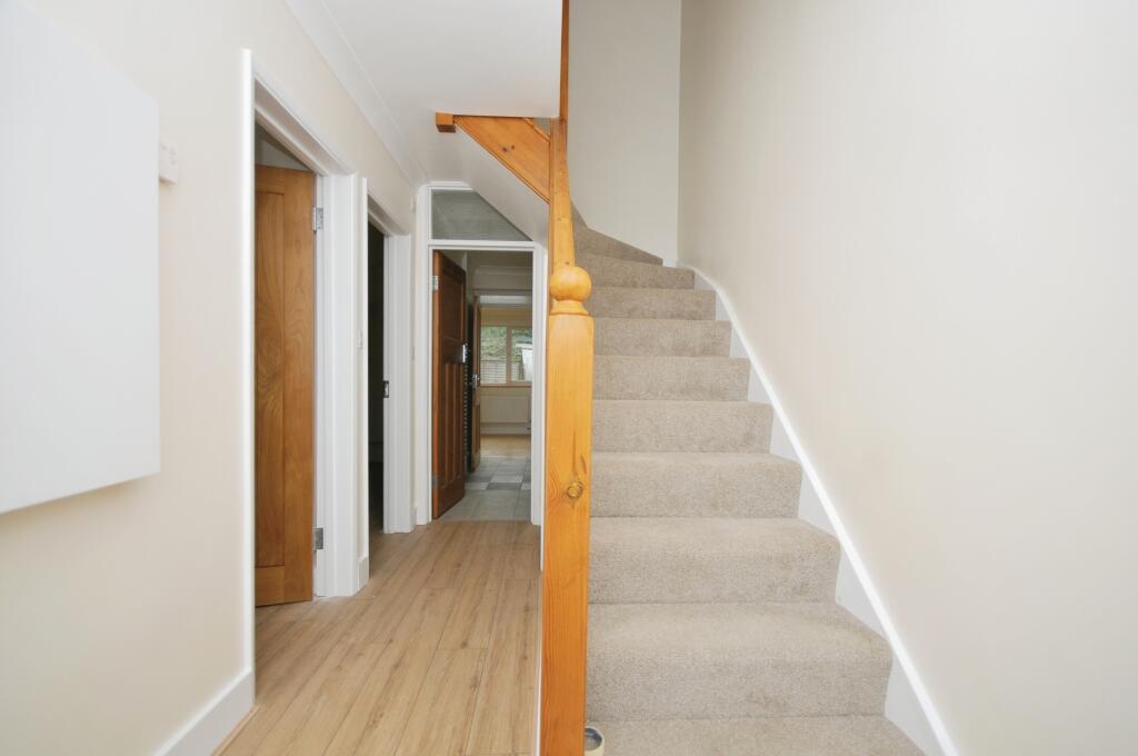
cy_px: 378
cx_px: 569
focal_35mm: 15
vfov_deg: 77.2
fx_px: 474
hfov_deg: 100.5
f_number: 5
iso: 200
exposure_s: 1/60
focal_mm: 10
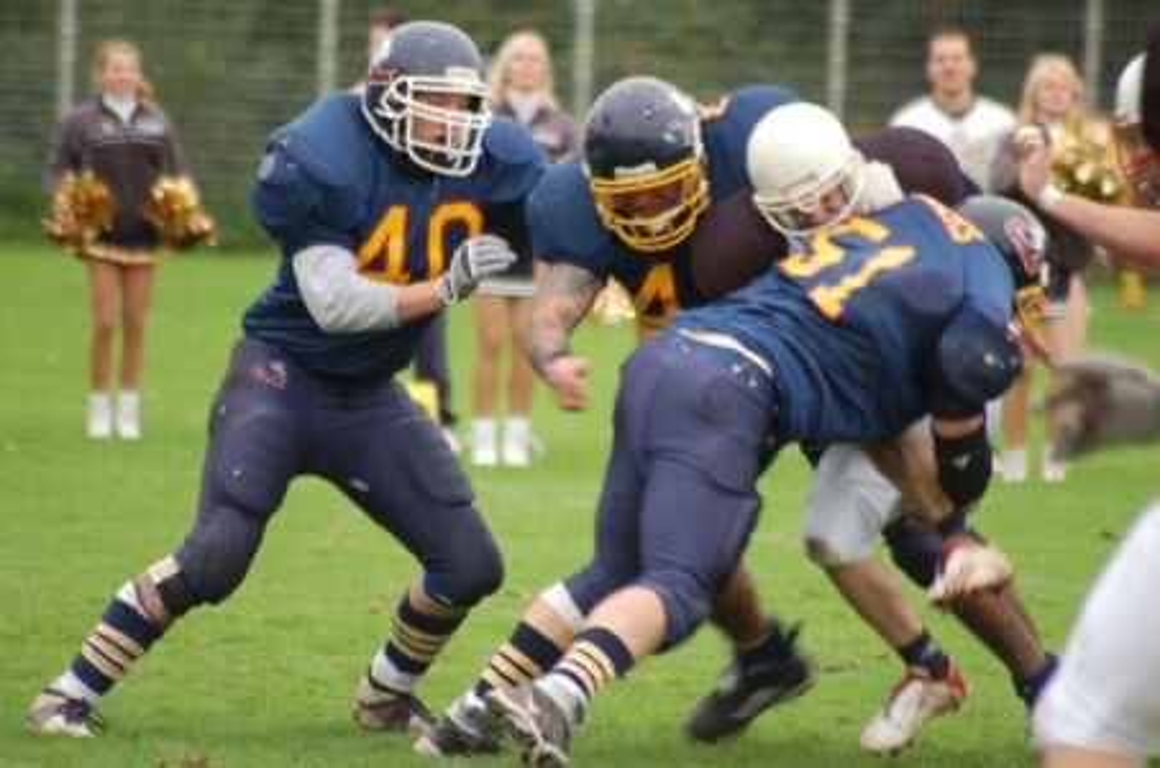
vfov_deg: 3.0
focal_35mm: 450
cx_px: 580
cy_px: 384
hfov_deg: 4.6
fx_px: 14469
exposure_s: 1/160
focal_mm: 300
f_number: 5.6
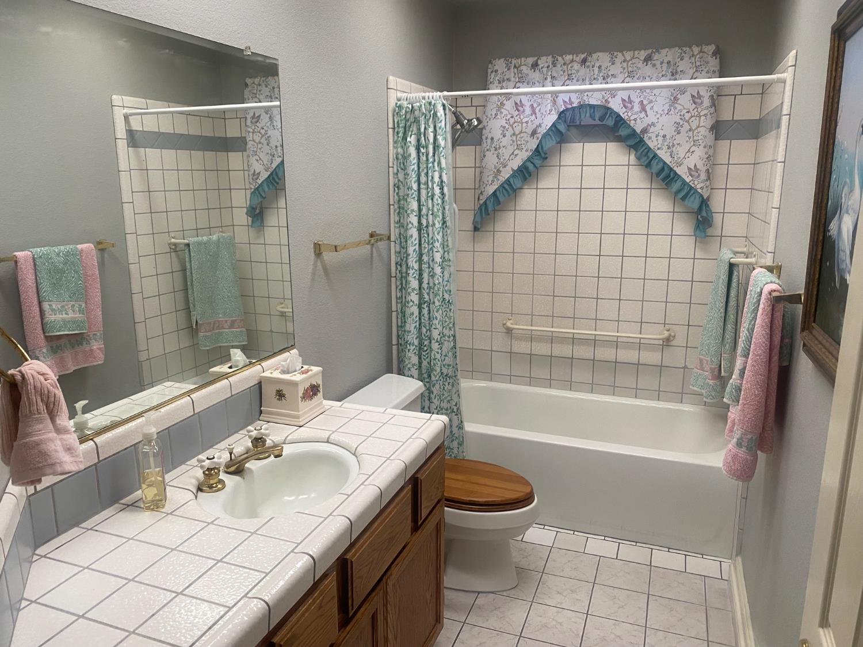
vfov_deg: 53.1
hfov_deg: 67.3
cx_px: 432
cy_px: 324
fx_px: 648
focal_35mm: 26
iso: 100
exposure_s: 1/60
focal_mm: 4.25
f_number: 1.8
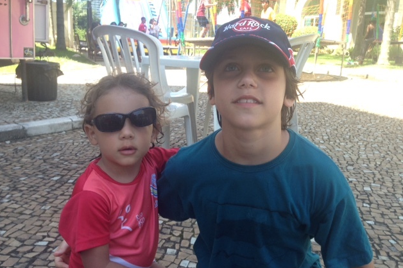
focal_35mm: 35
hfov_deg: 54.5
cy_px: 129
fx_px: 392
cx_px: 203
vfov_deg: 37.8
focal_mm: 4.12
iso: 50
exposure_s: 1/208
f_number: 2.4
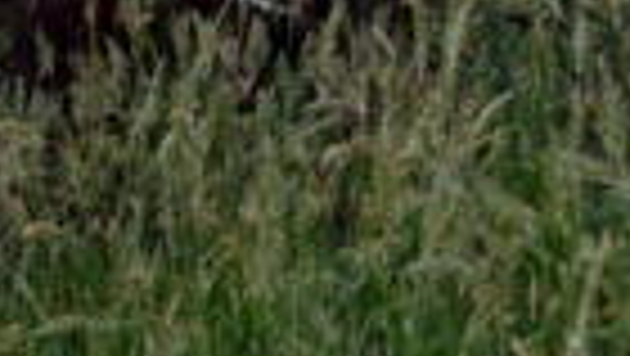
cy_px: -541
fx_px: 3594
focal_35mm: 215
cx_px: -981
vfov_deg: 5.4
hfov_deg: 8.9
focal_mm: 24
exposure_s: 1/400
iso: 500
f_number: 5.6
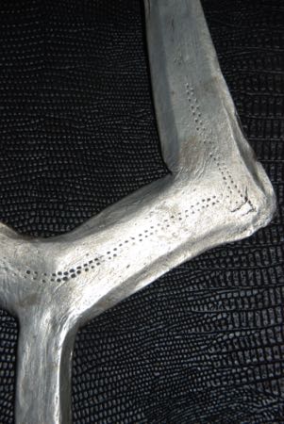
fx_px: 1682
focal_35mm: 142
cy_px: 212
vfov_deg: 14.4
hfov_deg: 9.6
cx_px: 142
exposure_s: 1/60
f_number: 5.3
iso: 200
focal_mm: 95
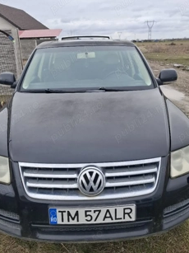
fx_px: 219
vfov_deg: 60.0
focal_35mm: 30
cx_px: 93
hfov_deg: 46.8
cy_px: 131
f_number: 1.8
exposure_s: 1/833
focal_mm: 5.54
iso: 50
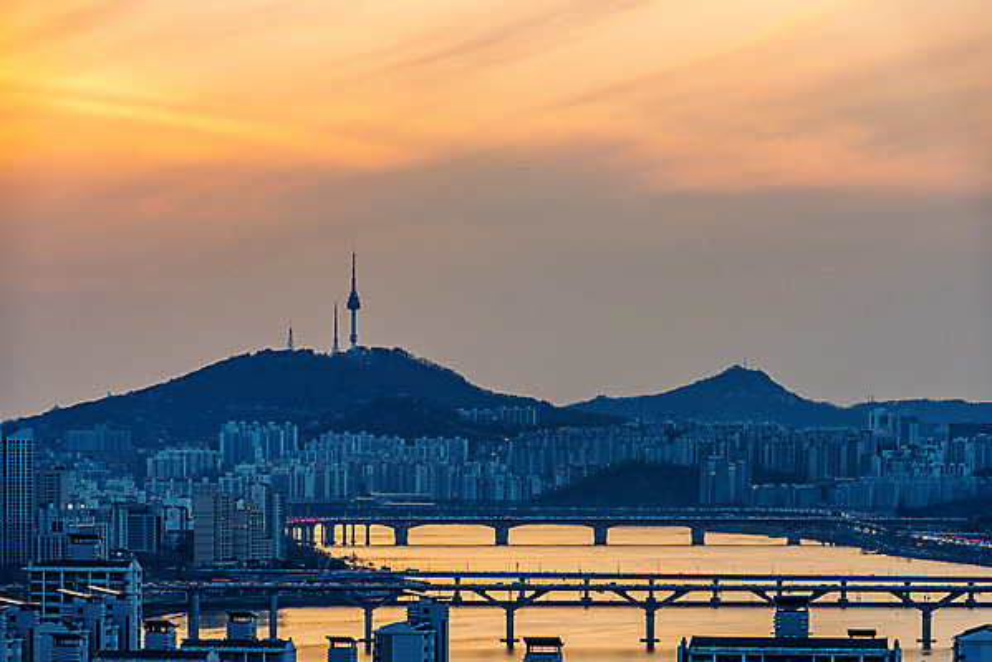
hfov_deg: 10.3
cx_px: 496
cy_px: 331
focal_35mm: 200
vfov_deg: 6.9
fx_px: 5514
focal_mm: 200
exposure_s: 1/40
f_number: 10
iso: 200
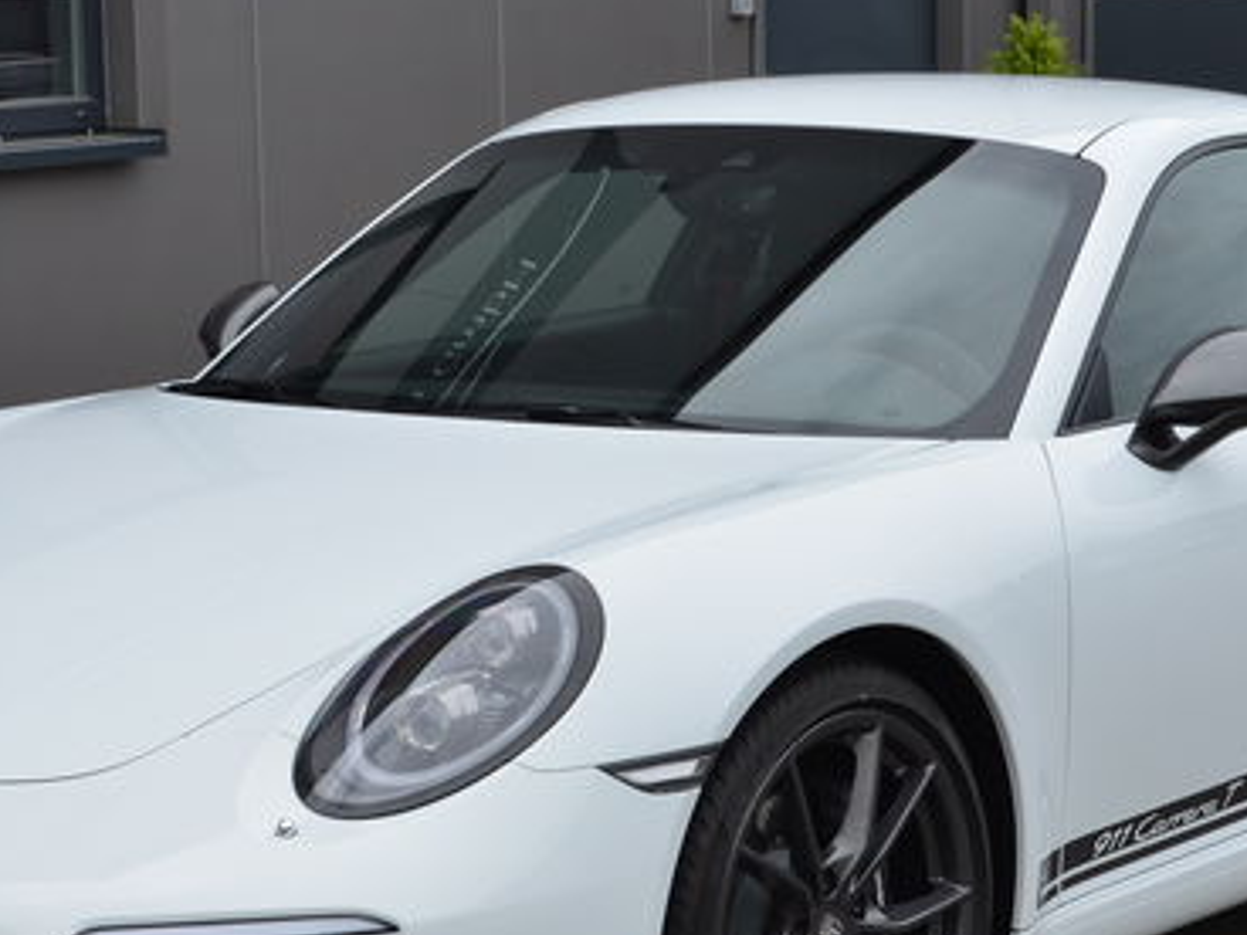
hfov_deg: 17.3
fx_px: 4107
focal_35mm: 114
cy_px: 762
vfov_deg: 12.9
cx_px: 613
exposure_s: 1/250
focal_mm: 38
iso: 360
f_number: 10
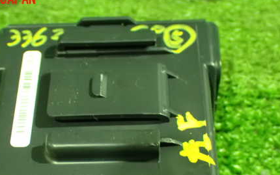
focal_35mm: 74
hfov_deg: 27.8
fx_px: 565
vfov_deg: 17.5
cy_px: 138
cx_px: 113
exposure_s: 1/15
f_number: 3.2
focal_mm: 9.01
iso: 1600
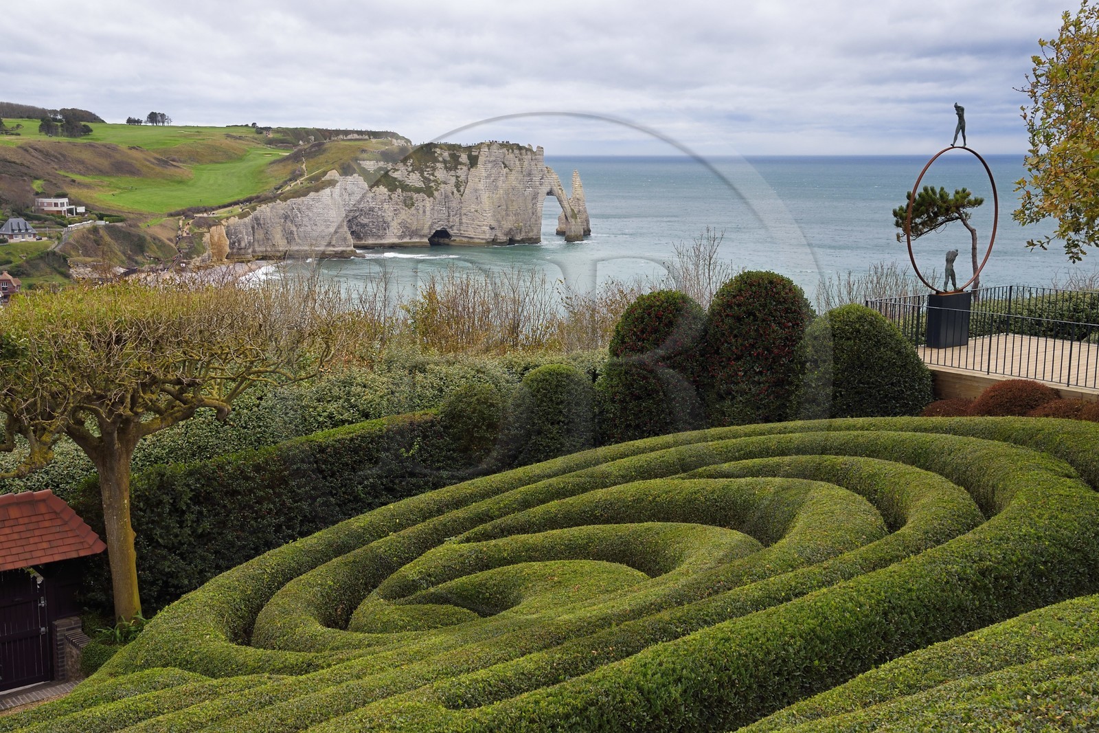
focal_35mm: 42
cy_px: 366
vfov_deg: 31.9
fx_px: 1282
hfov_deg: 46.4
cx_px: 550
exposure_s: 1/200
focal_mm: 42
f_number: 10
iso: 400
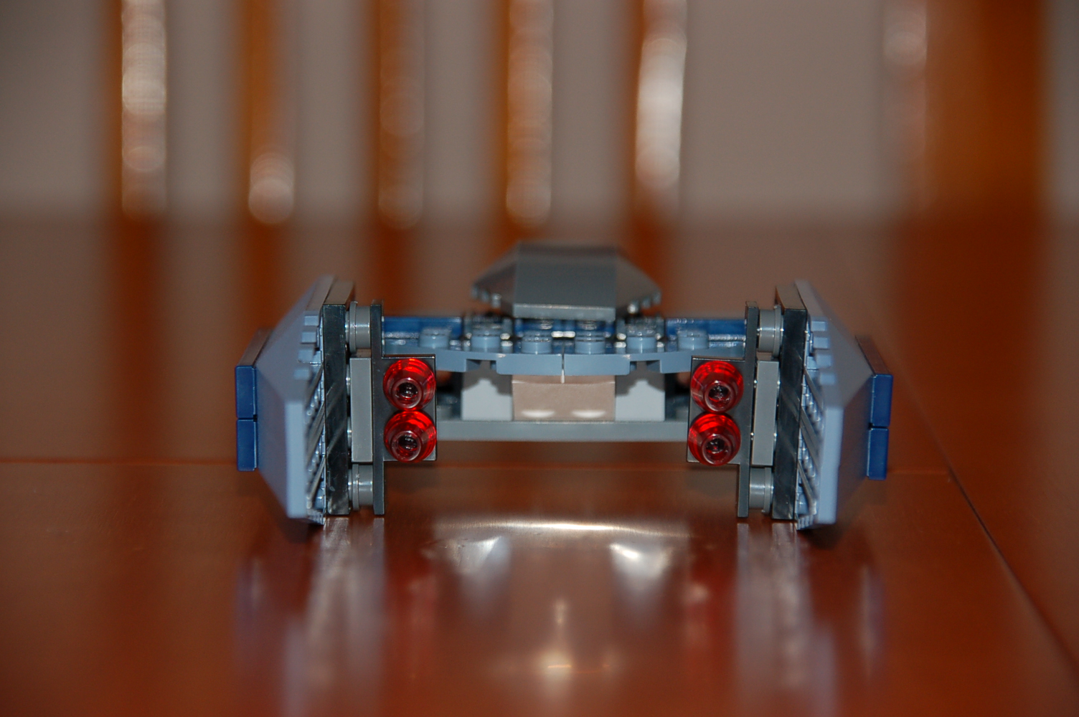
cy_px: 358
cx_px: 540
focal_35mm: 174
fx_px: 5210
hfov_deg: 11.8
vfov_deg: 7.9
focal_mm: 116
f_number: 6
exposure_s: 1/60
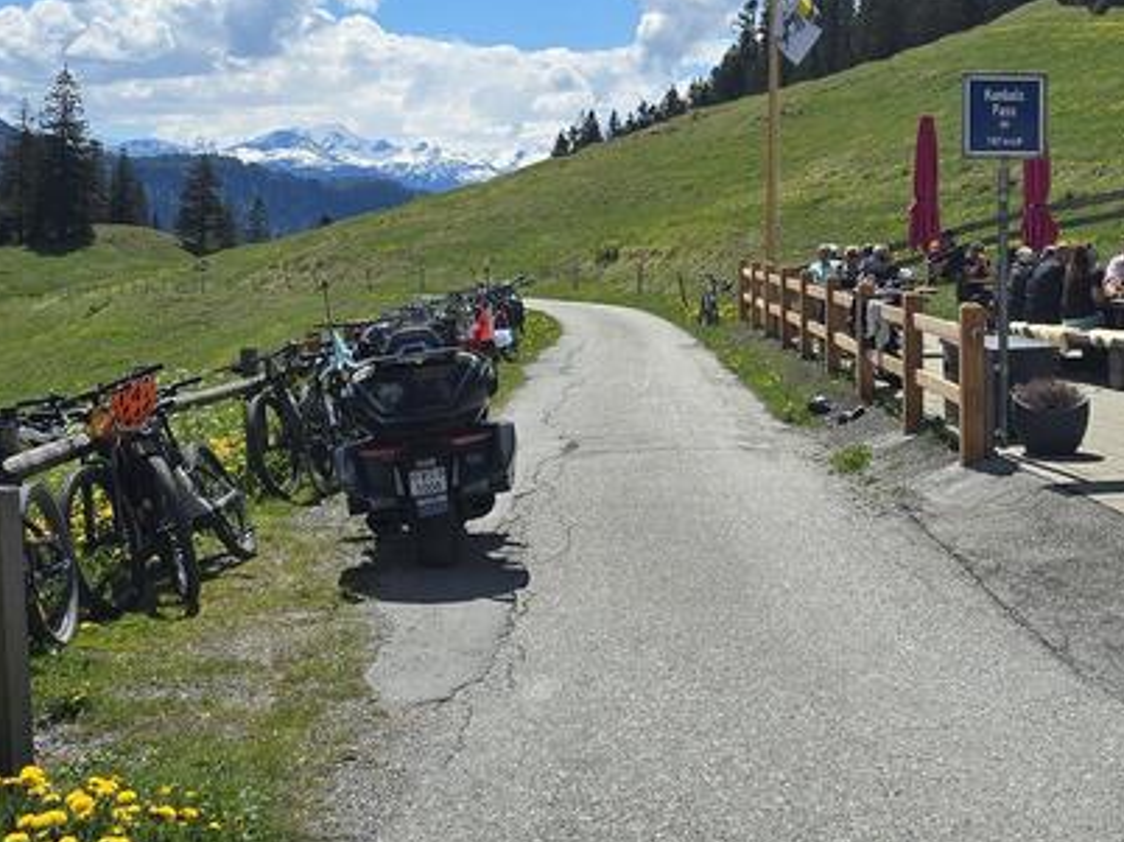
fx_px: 1915
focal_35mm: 59
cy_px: 166
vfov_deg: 24.4
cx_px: 747
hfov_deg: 32.5
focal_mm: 6.3
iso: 12
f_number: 1.7
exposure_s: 1/1418
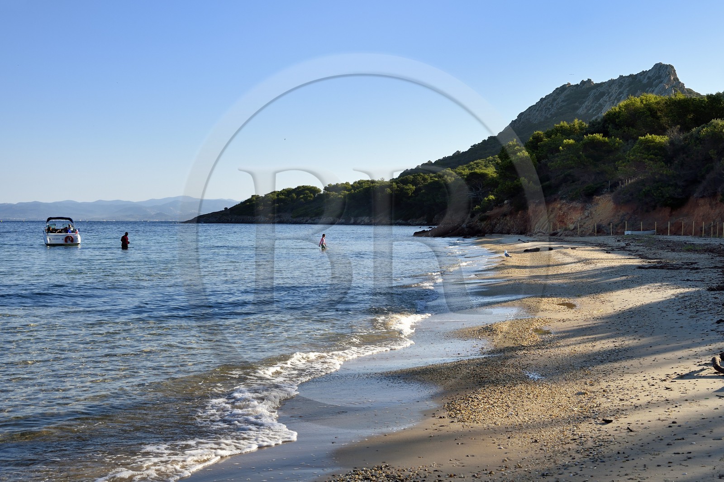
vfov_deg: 26.9
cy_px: 241
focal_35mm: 50
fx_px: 1005
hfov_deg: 39.6
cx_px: 362
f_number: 13
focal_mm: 50
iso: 200
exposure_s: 1/250
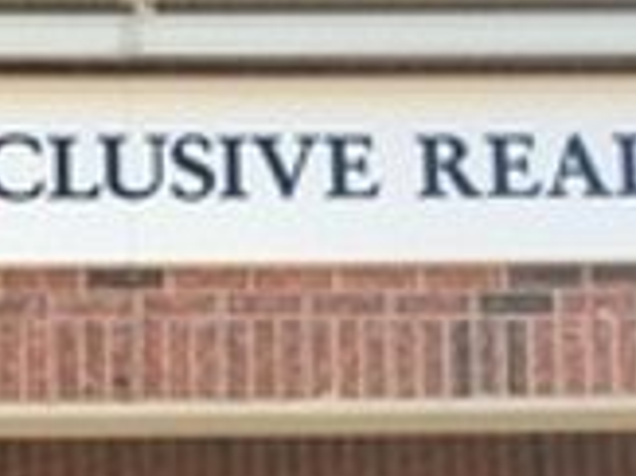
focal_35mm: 89
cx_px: 90
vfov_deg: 15.8
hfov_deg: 21.6
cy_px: 615
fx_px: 1634
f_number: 2.2
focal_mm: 4.15
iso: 25
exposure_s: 1/400
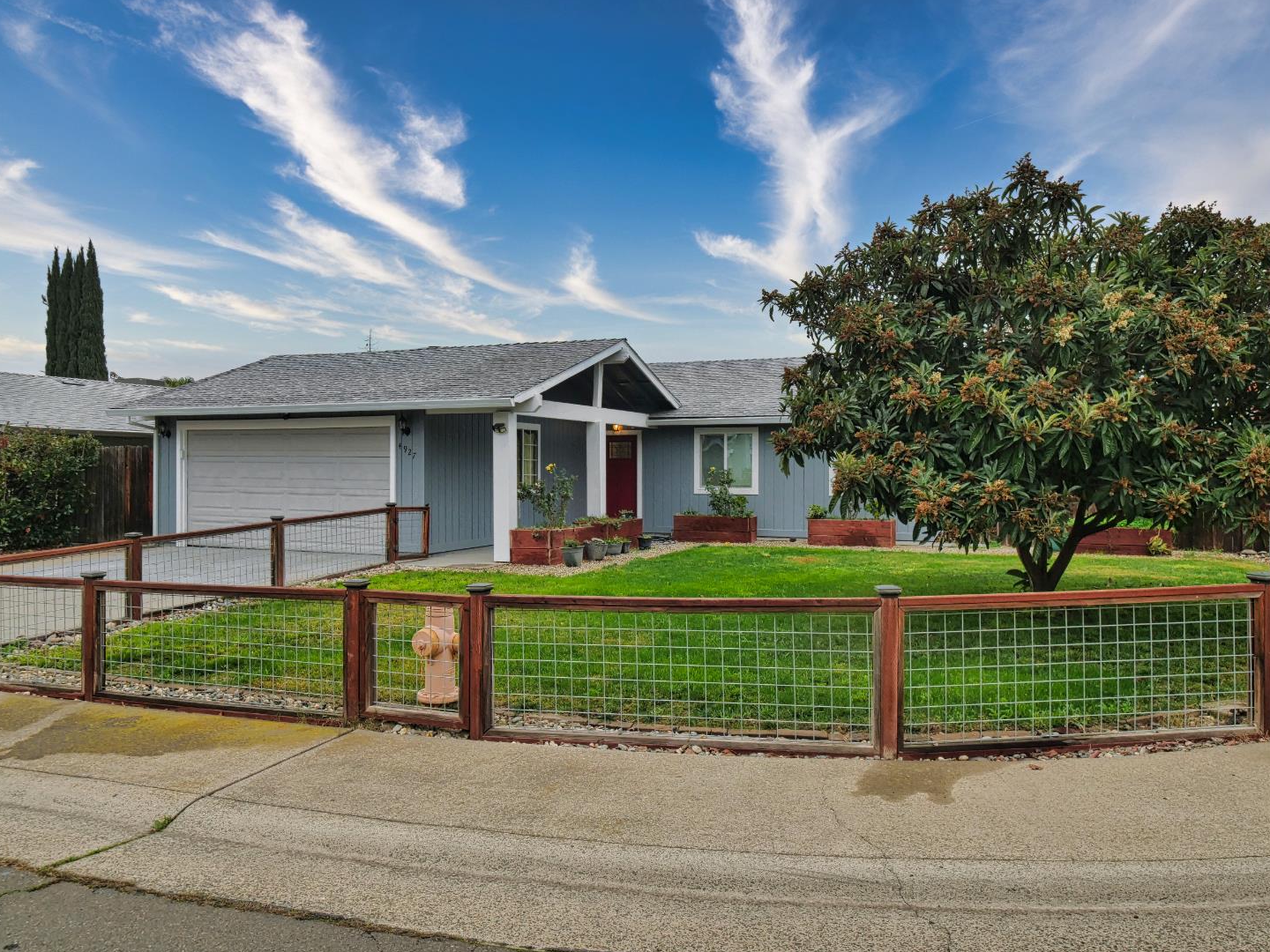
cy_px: 478
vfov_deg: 54.9
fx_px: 917
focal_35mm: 25
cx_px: 656
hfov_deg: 69.4
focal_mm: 12
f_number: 5.6
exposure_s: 1/200
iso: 250
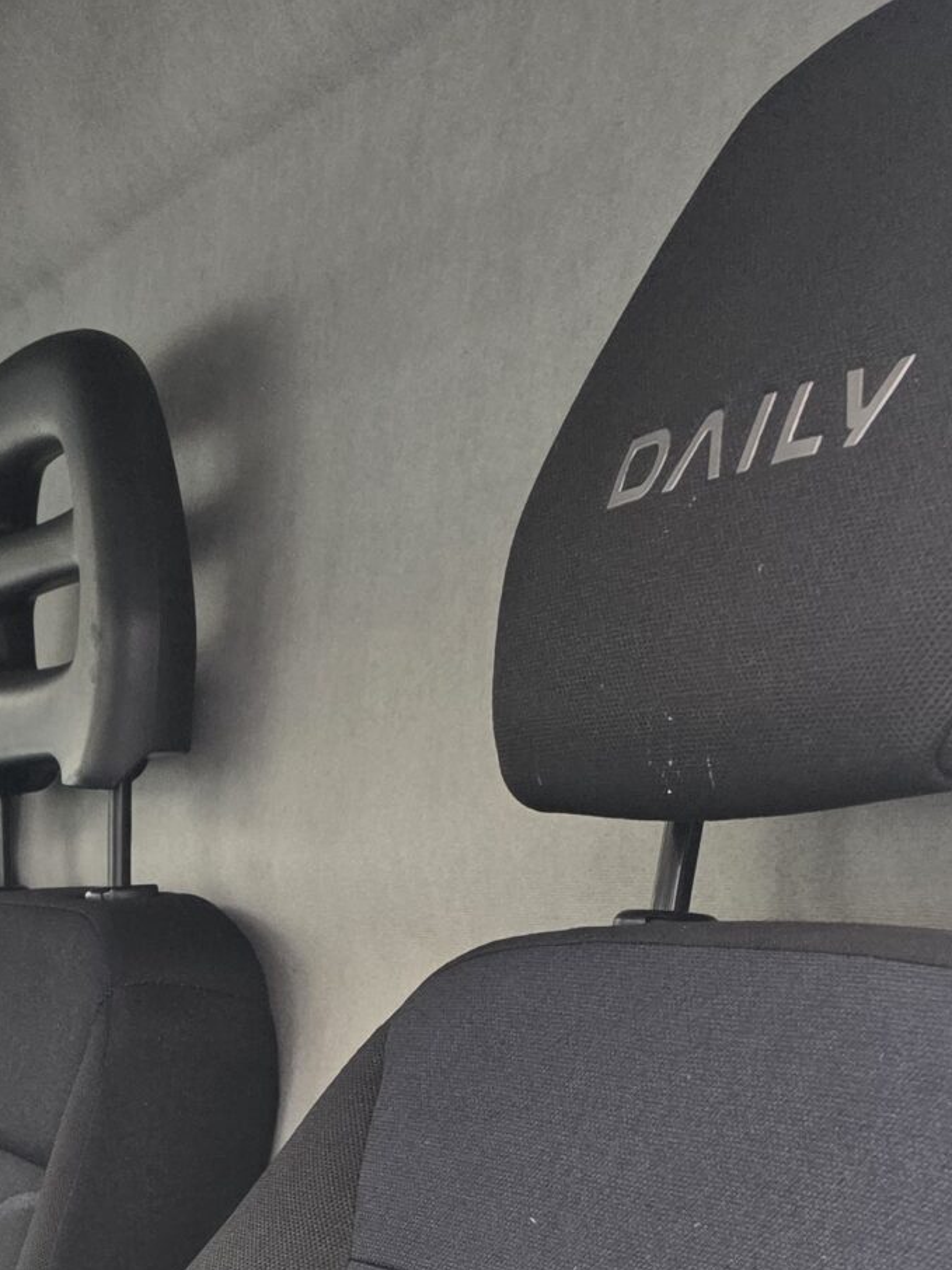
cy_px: 1479
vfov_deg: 26.8
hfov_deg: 21.0
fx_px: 2385
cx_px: -189
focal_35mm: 65
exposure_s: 1/180
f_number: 1.7
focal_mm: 6.25
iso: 160
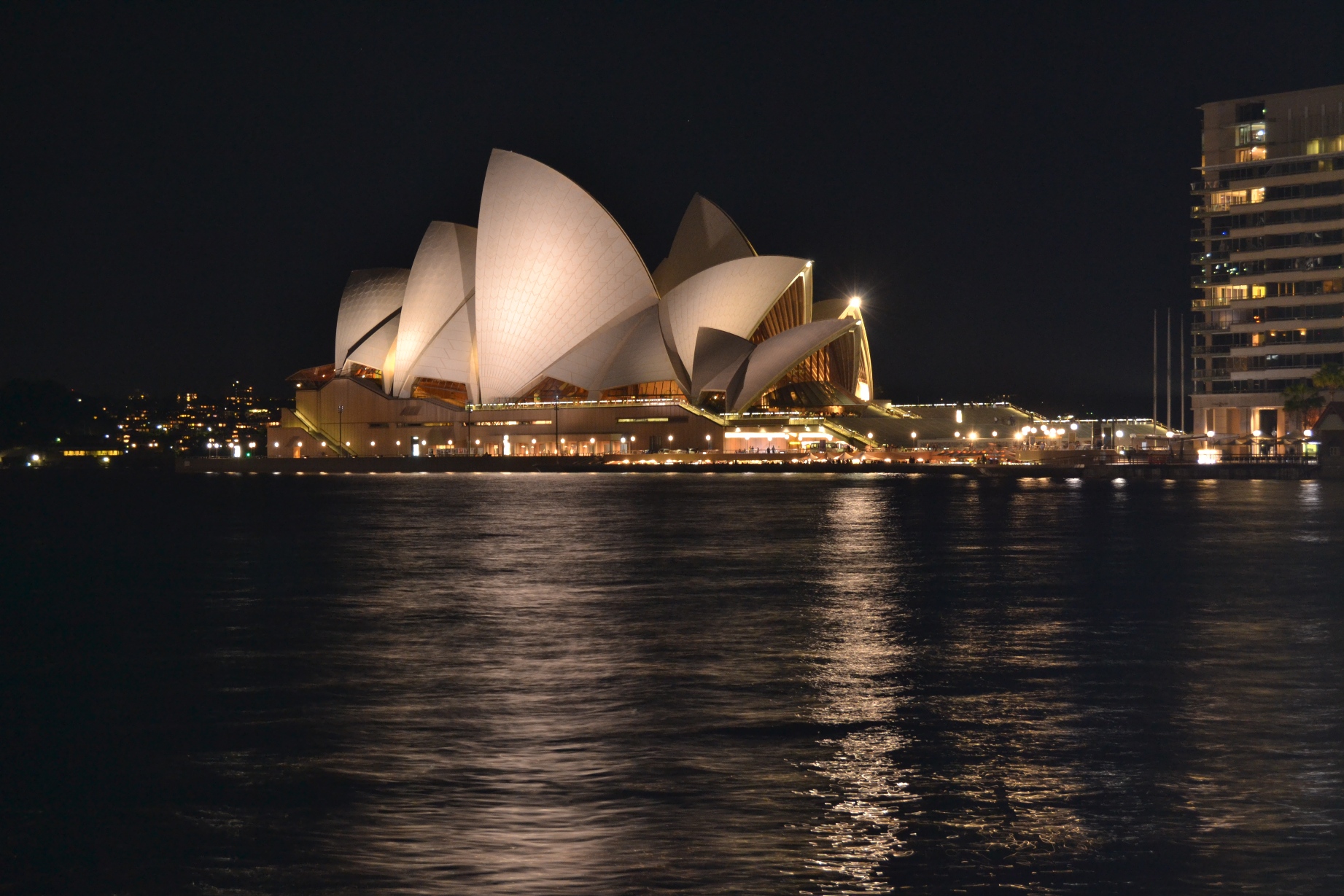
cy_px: 448
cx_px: 672
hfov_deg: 24.6
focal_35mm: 82
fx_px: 3080
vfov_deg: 16.6
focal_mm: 55
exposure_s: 1
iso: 800
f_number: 5.6
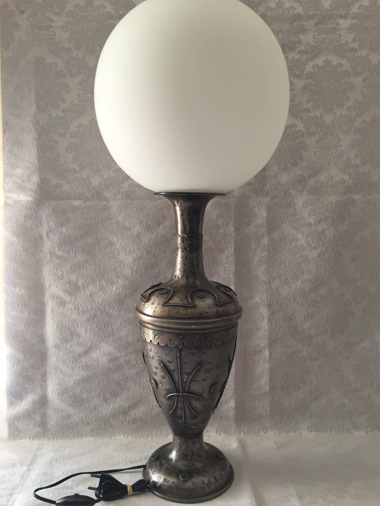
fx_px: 424
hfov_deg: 48.2
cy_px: 253
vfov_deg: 61.7
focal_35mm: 29
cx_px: 190
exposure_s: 1/33
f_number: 2.2
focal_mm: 4.15
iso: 100
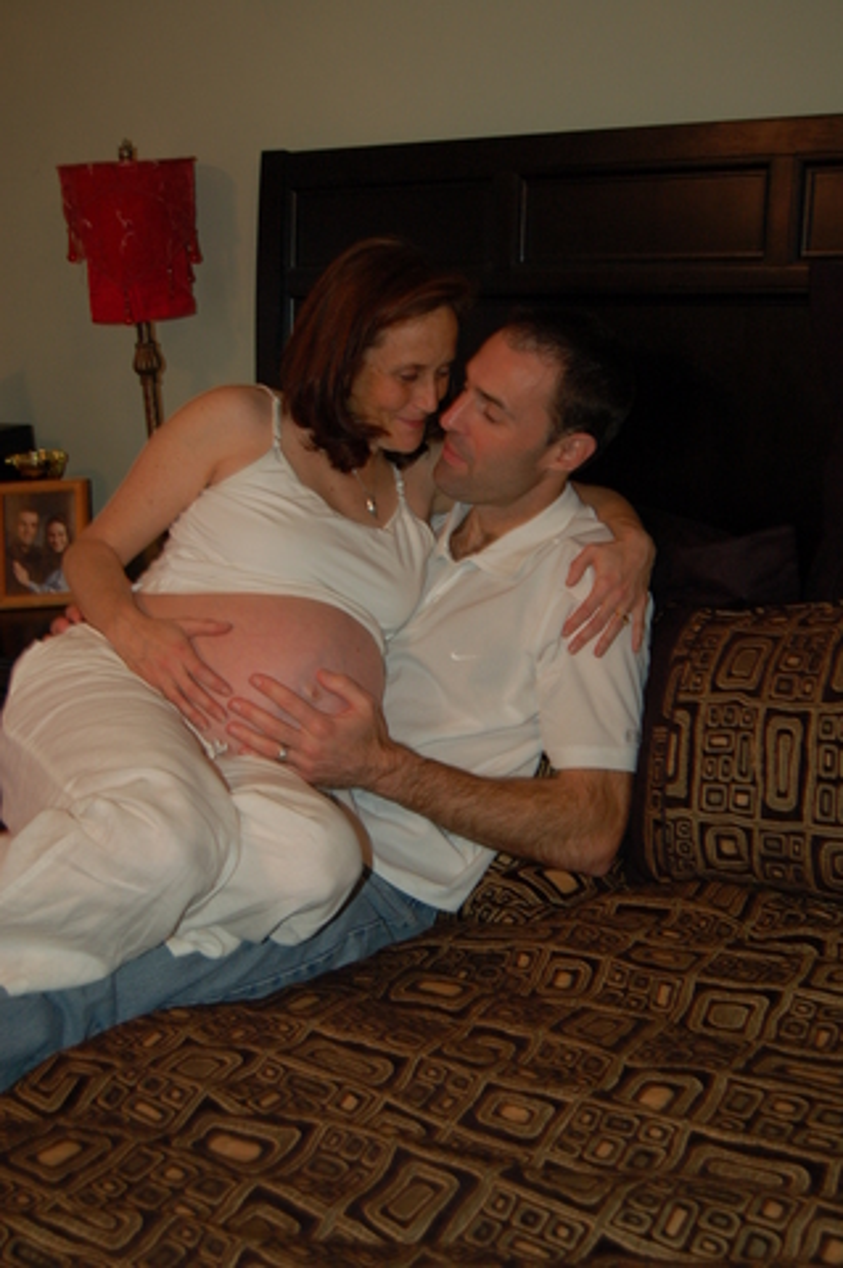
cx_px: 422
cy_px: 634
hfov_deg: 29.8
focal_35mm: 45
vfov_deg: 43.6
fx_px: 1584
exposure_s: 1/60
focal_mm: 30
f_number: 4.2
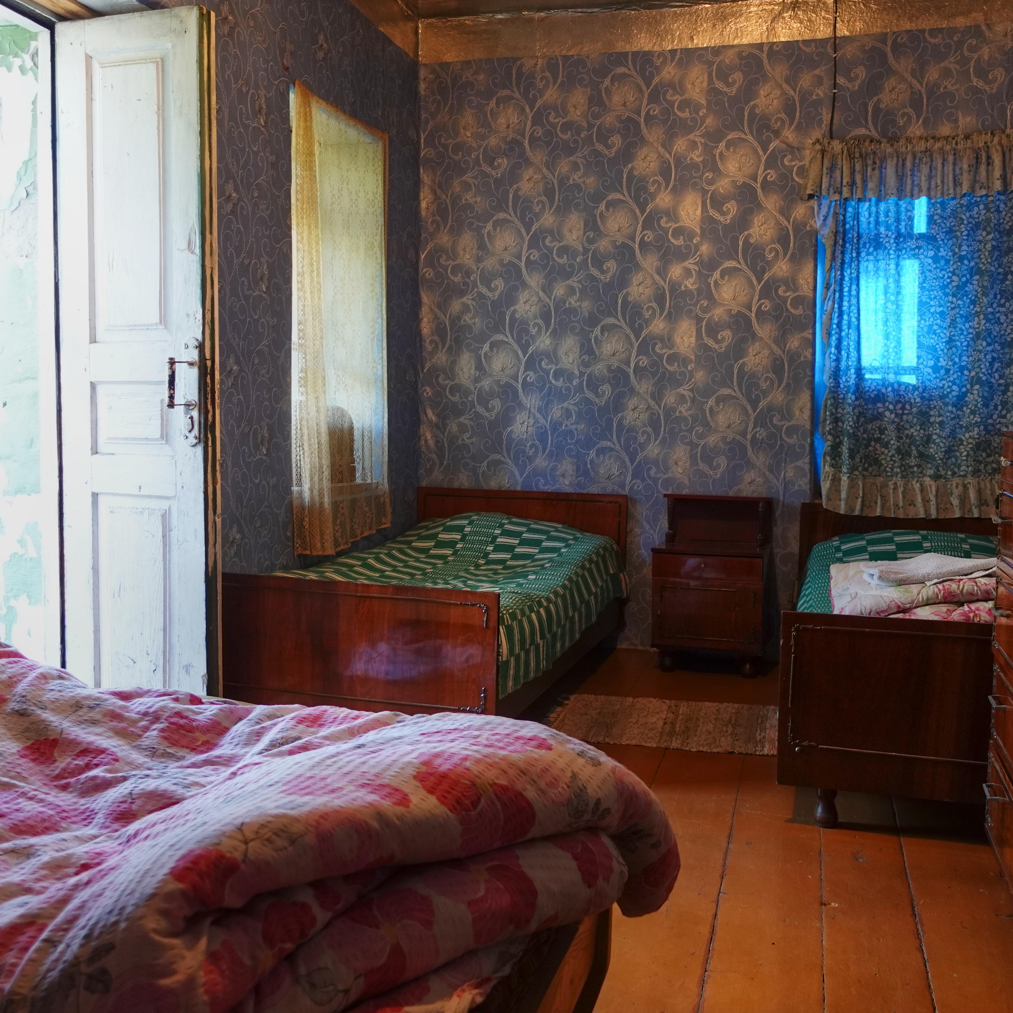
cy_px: 501
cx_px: 529
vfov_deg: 51.1
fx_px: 1059
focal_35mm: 32
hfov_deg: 51.1
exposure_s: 1/30
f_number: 1.8
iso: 320
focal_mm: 8.8
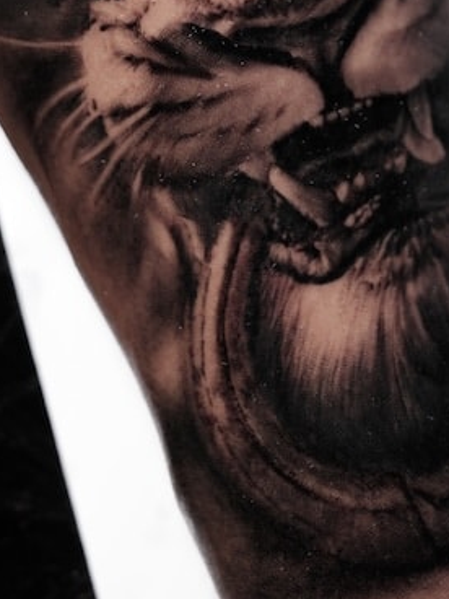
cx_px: 221
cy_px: -107
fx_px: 2179
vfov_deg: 15.1
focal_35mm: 126
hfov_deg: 11.8
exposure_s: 1/125
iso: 2500
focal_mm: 46
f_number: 4
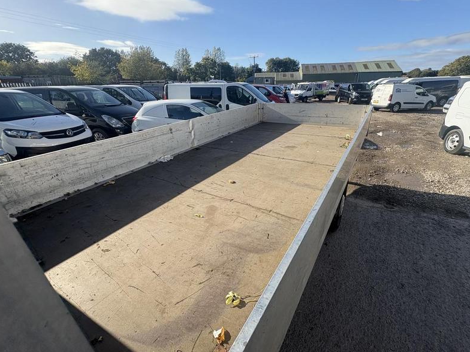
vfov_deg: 78.1
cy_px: 180
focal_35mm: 16
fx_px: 217
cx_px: 243
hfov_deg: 94.5
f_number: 2.2
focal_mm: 2.22
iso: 40
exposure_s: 1/993
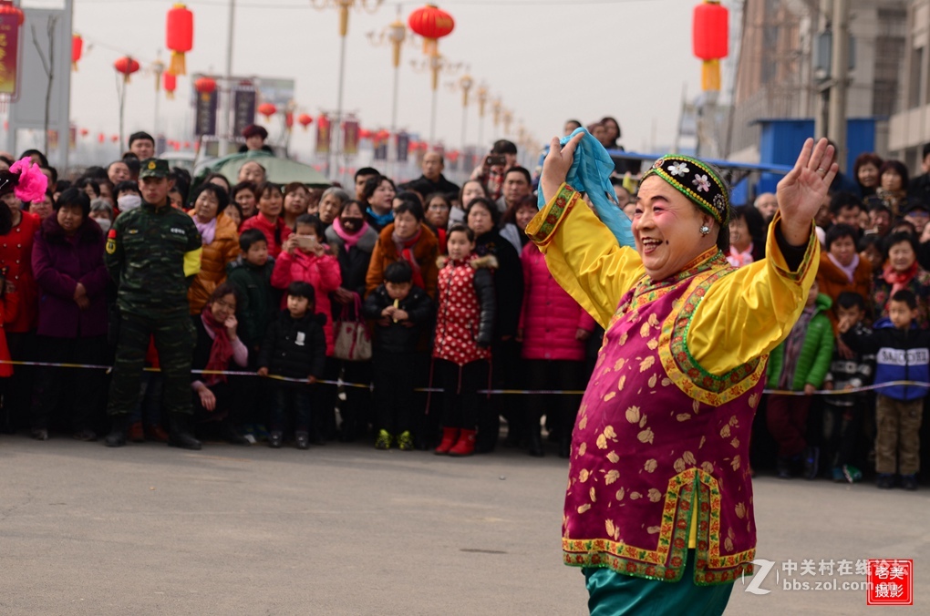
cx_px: 465
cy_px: 308
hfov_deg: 19.5
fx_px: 2707
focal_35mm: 105
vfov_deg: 13.0
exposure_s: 1/800
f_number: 3.5
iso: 100
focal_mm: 70
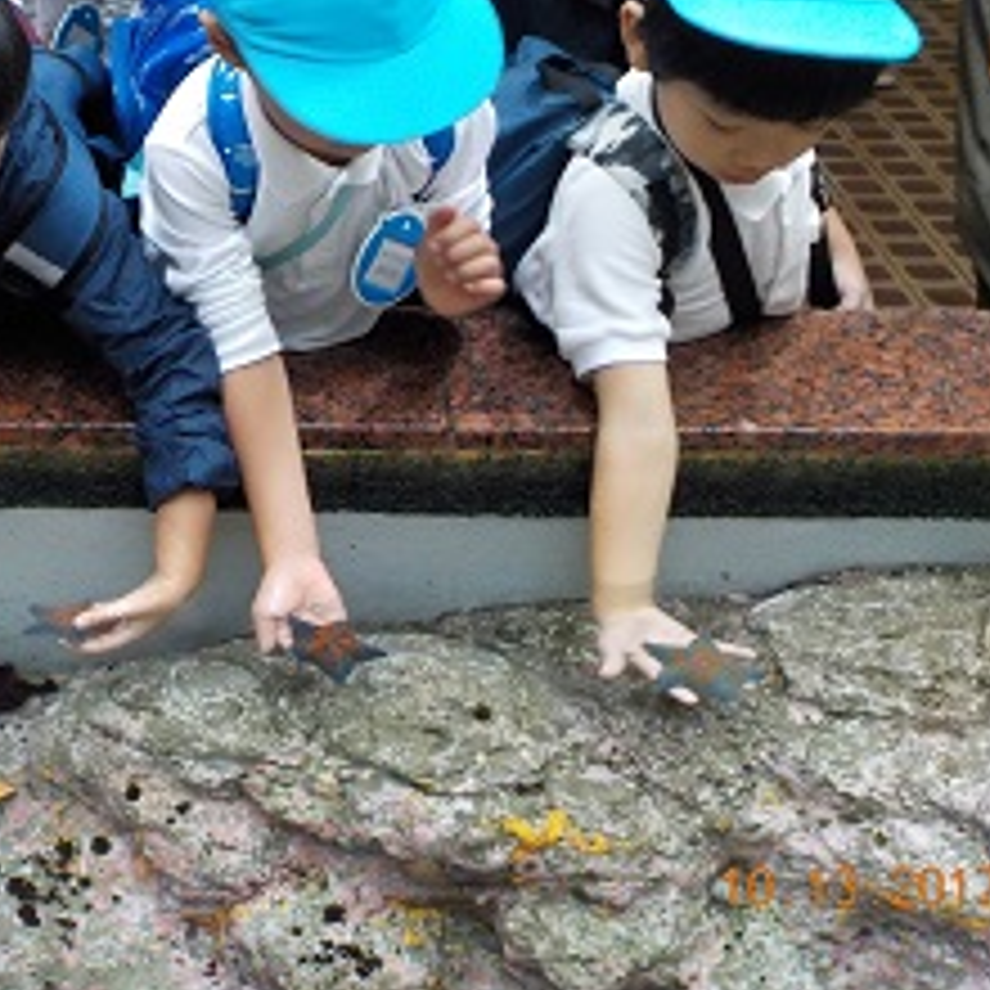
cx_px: 180
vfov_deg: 28.0
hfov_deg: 27.5
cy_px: 351
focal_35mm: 61
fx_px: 1974
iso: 400
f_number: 3.7
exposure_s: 1/30
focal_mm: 5.2
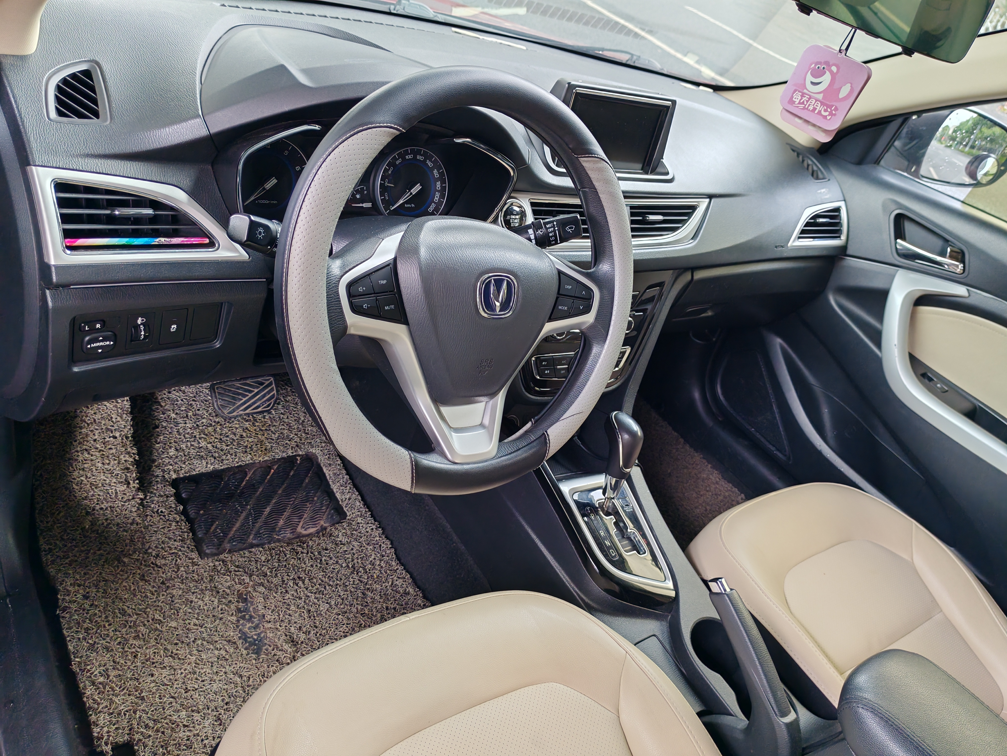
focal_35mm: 27
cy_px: 378
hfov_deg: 65.3
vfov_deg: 51.4
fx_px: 785
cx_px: 504
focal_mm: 5.52
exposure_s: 1/100
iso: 64
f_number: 1.95
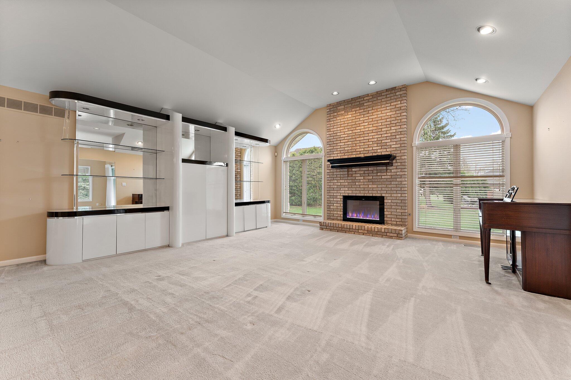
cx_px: 286
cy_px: 190
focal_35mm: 14
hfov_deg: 104.3
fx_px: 222
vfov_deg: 81.2
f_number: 8
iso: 400
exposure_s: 1/1.67
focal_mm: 14
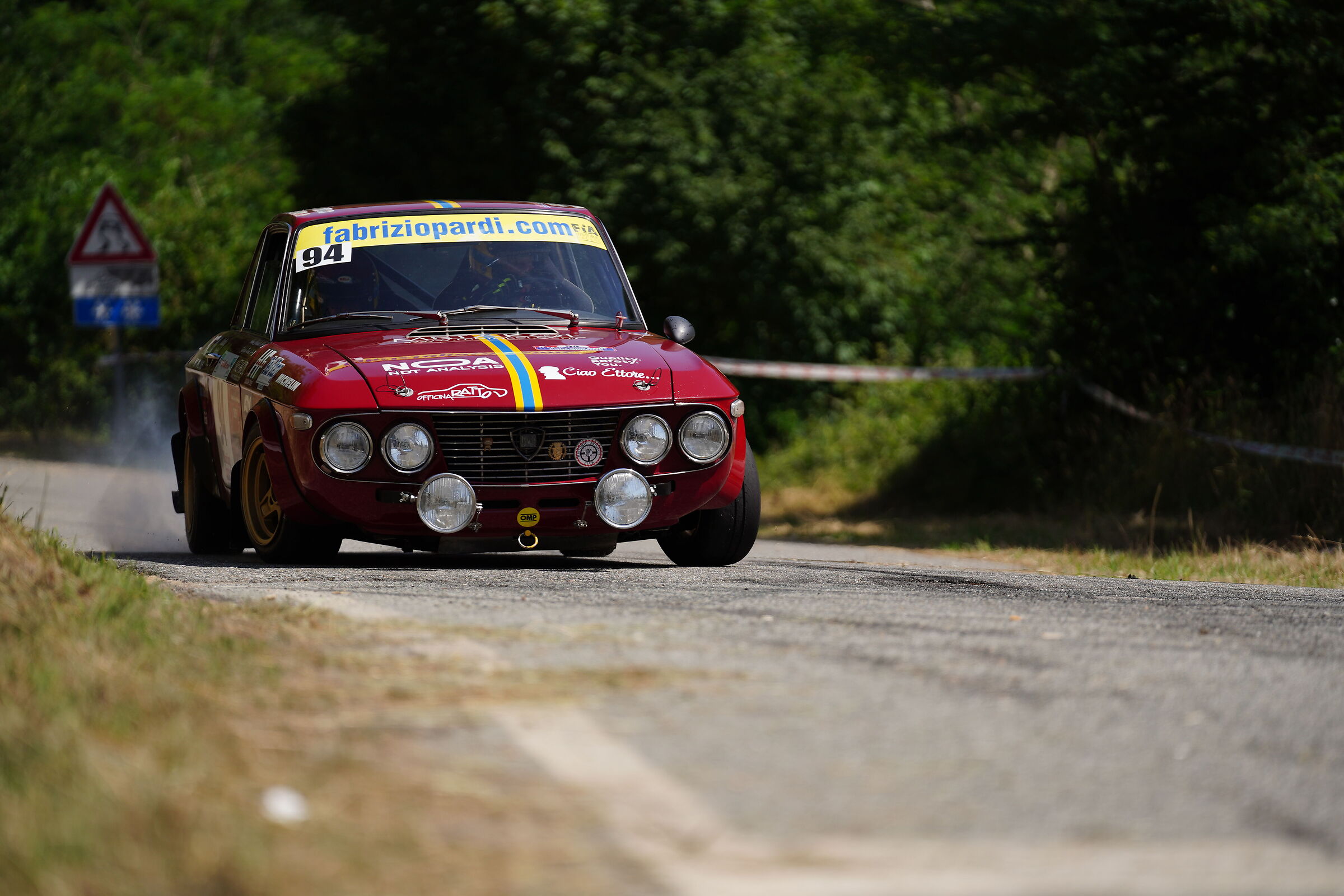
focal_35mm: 200
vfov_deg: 6.9
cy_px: 448
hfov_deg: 10.3
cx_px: 672
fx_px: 7466
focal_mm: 200
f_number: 2.8
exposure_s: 1/2500
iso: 100
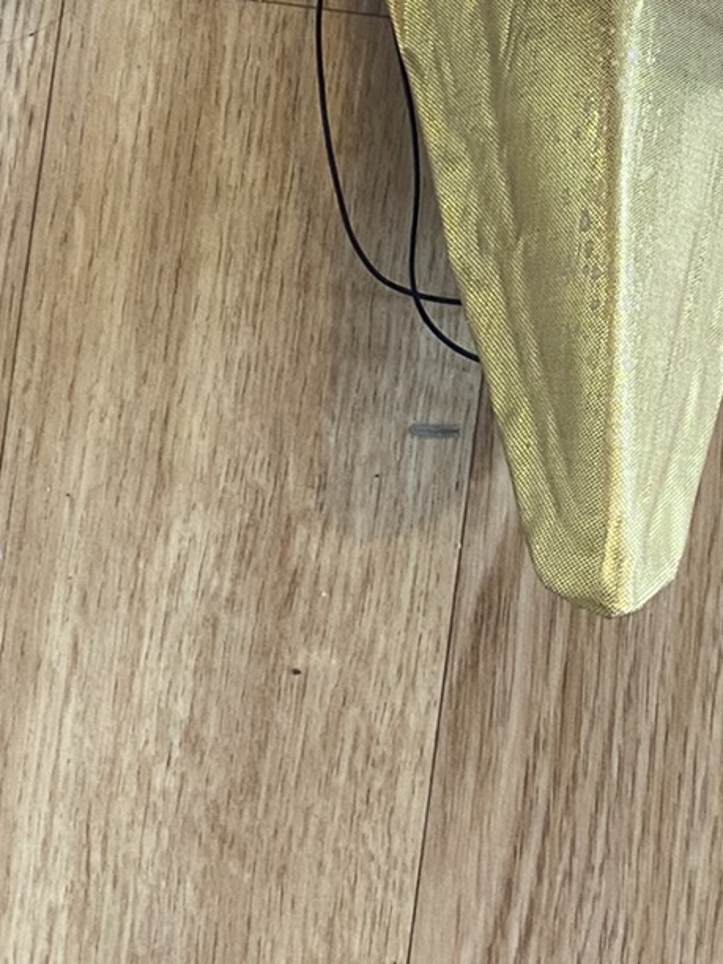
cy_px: -347
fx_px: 2423
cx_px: 617
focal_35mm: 87
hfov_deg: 16.8
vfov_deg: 20.3
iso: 160
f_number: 1.8
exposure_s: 1/50
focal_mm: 4.25
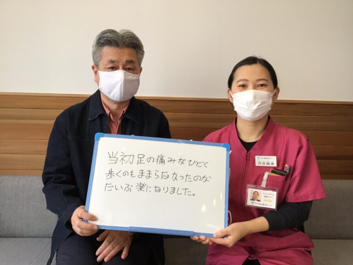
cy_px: 132
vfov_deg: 45.4
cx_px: 176
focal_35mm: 31
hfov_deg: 58.4
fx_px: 316
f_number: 2.4
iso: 32
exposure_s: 1/30
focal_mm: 3.3
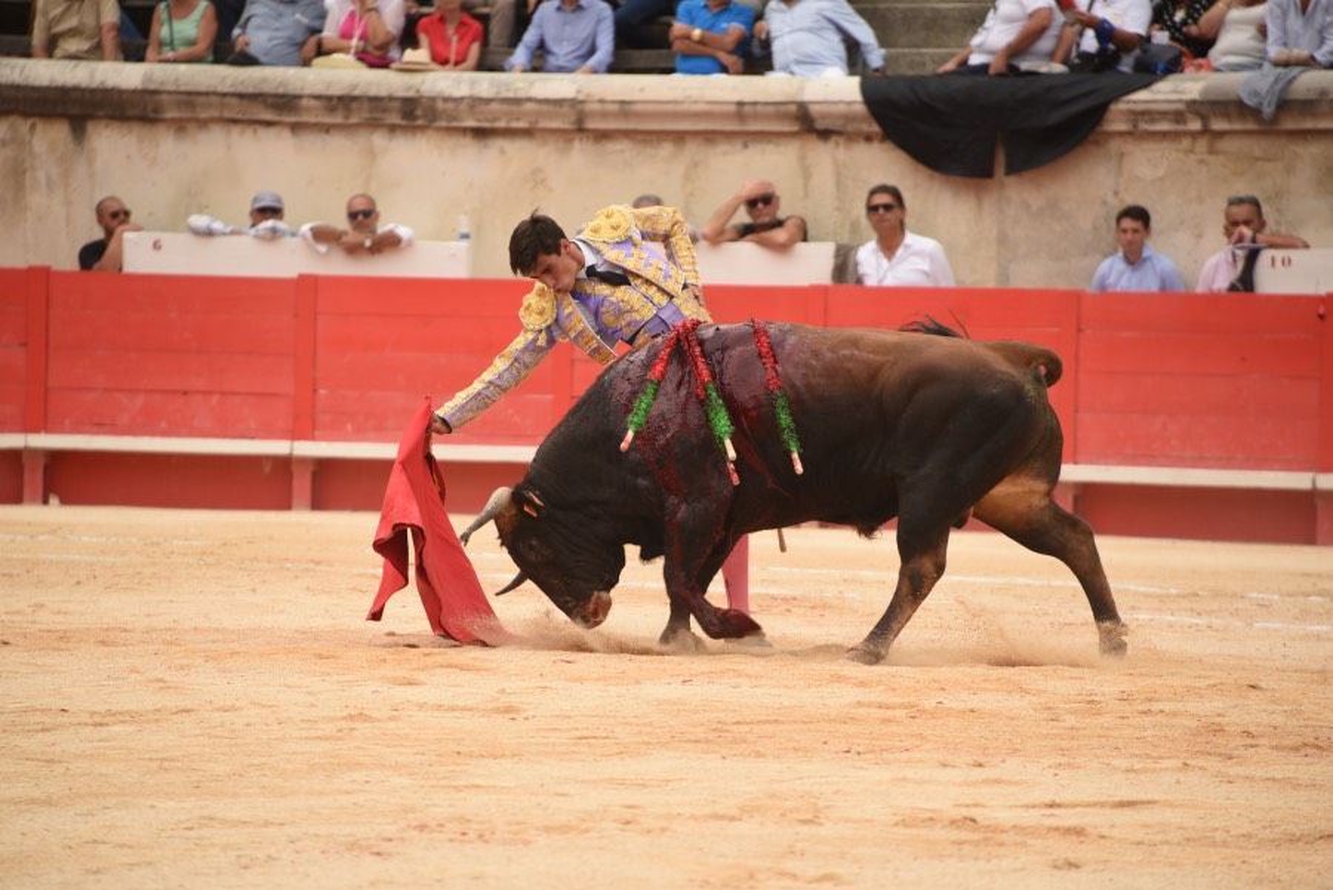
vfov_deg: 4.6
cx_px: 666
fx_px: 11113
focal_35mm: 300
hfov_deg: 6.9
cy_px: 445
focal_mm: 300
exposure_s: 1/800
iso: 400
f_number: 6.3
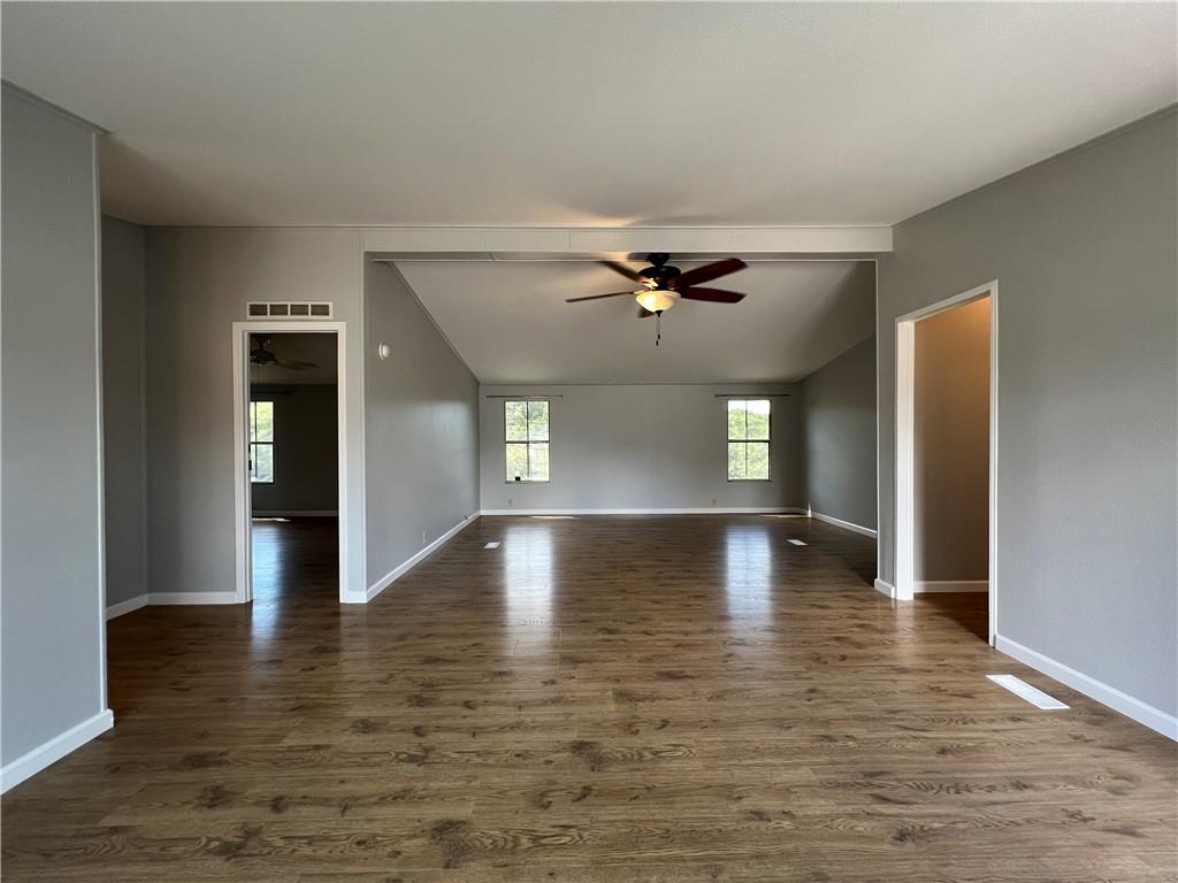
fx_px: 442
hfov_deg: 106.2
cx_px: 589
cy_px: 442
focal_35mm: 13
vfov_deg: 89.9
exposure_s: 1/120
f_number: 1.8
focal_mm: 1.57
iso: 160
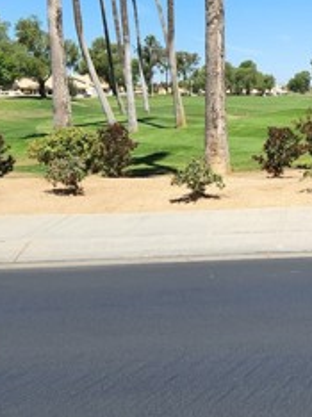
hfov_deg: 21.9
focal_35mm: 63
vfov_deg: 30.5
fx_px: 758
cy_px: 134
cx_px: 348
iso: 20
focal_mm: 5.4
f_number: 1.8
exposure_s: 1/1212
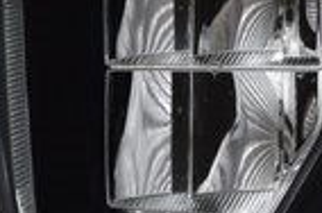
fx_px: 6774
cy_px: -49
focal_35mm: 759
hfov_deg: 2.7
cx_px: 268
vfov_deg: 1.8
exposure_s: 1/30
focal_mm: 70
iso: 500
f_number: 7.1
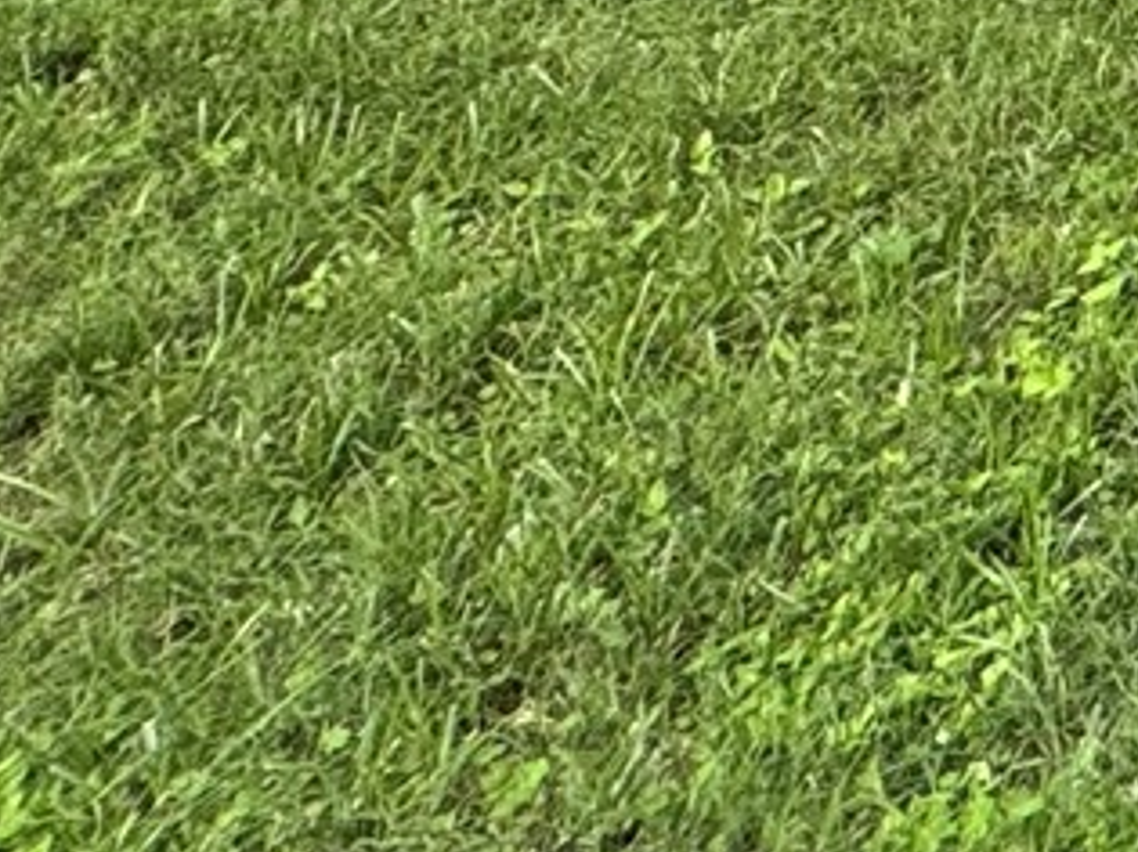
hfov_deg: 14.5
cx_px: 2702
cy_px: -1607
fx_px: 2990
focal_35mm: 91
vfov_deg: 11.2
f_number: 2.2
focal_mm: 2.22
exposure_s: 1/582
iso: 40
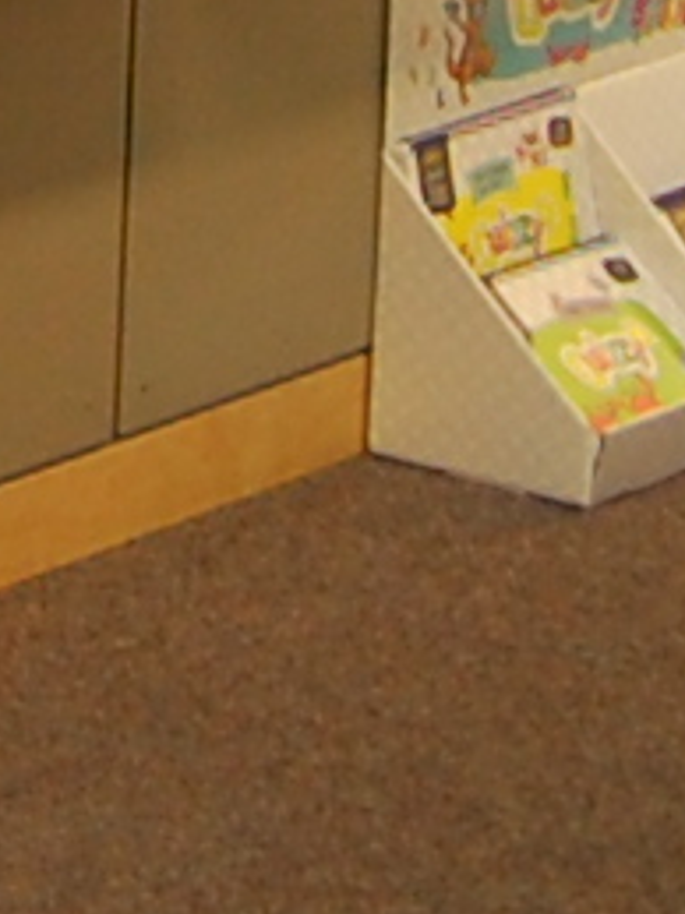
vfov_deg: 6.3
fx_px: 7948
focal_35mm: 301
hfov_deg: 4.8
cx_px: -915
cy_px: -1246
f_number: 3.5
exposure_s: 1/50
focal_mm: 18
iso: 400
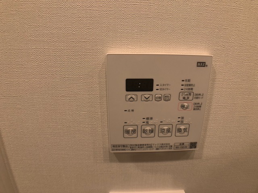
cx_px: 129
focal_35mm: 28
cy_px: 96
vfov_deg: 49.7
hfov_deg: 63.4
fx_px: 209
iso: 32
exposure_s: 1/25
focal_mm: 3.99
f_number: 1.8
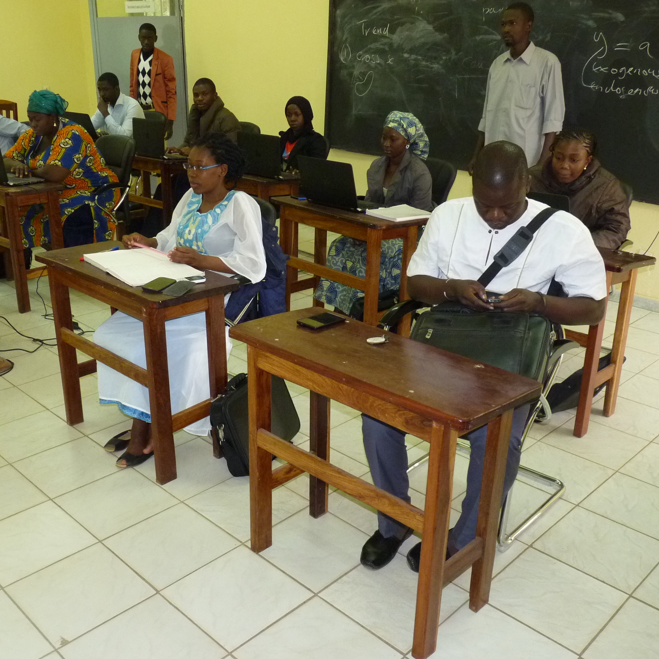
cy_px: 313
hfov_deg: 48.4
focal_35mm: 34
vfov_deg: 48.4
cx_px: 291
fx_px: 732
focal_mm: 4.8
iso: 320
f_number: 2.8
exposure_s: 1/30
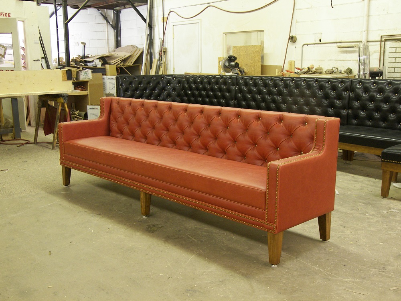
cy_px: 150
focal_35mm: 41
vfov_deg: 35.1
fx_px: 475
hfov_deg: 45.8
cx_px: 200
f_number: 3.2
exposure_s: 1/6
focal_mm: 8.7
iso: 100
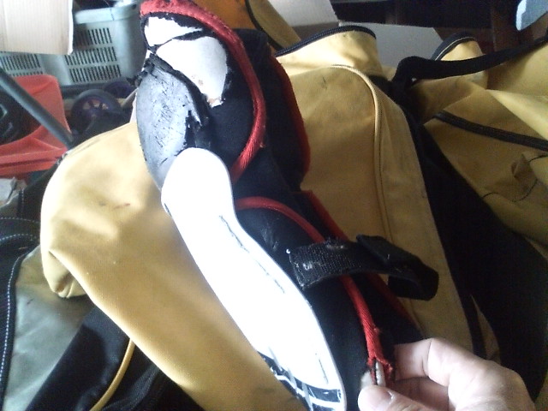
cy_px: 206
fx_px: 459
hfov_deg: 61.7
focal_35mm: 29
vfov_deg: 48.2
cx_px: 274
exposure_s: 1/120
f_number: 3.5
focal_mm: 3.73
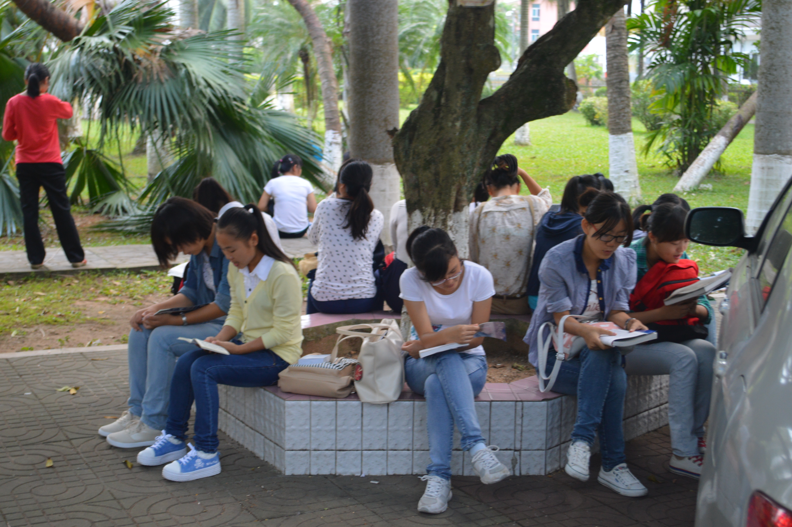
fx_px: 1154
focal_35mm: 52
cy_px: 264
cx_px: 396
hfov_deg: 37.9
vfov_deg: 25.7
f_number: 5
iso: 450
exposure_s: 1/15
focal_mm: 35
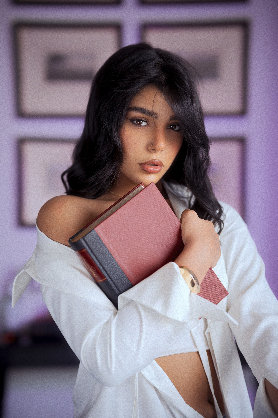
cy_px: 209
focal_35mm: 85
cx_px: 139
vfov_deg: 23.9
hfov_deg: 16.1
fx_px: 985
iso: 200
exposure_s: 1/250
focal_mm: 85
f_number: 2
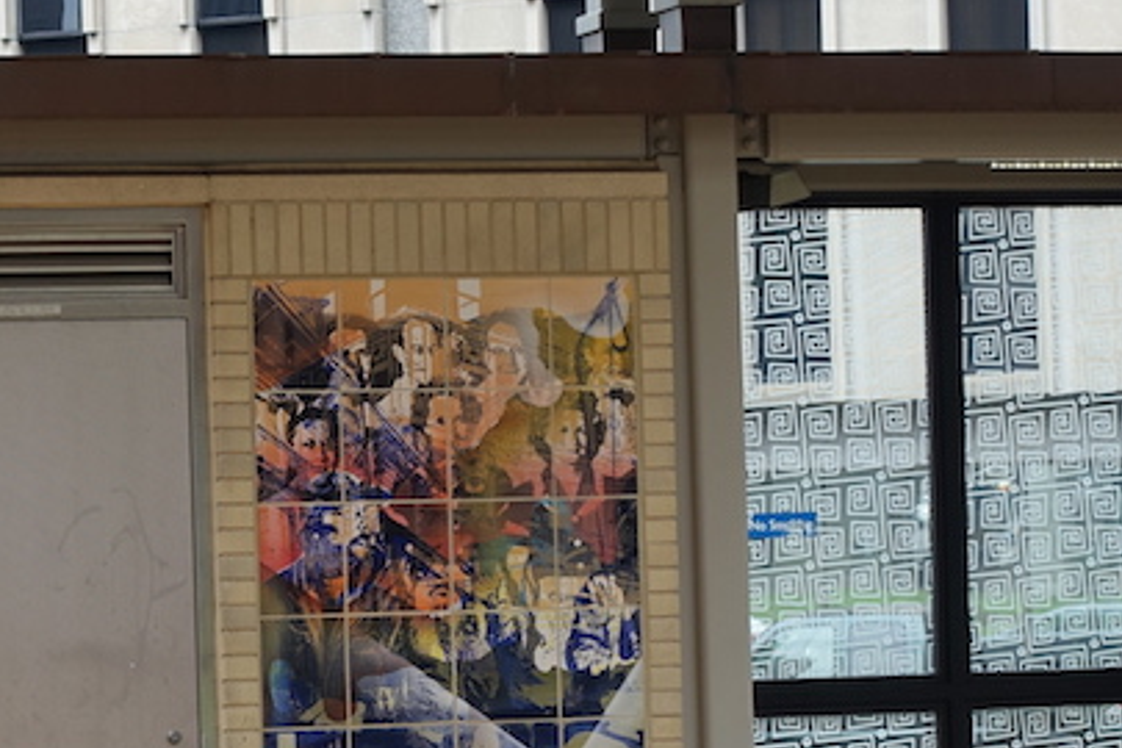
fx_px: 5391
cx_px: 50
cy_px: 580
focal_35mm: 173
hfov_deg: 11.8
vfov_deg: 7.9
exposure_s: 1/125
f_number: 4
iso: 125
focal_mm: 25.7
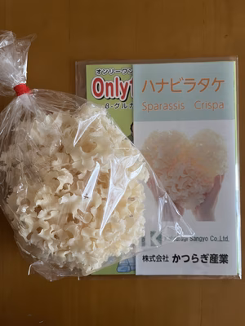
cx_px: 122
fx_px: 245
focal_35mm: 26
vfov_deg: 67.3
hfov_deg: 53.1
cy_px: 163
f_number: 1.6
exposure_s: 1/60
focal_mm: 5.1
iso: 160
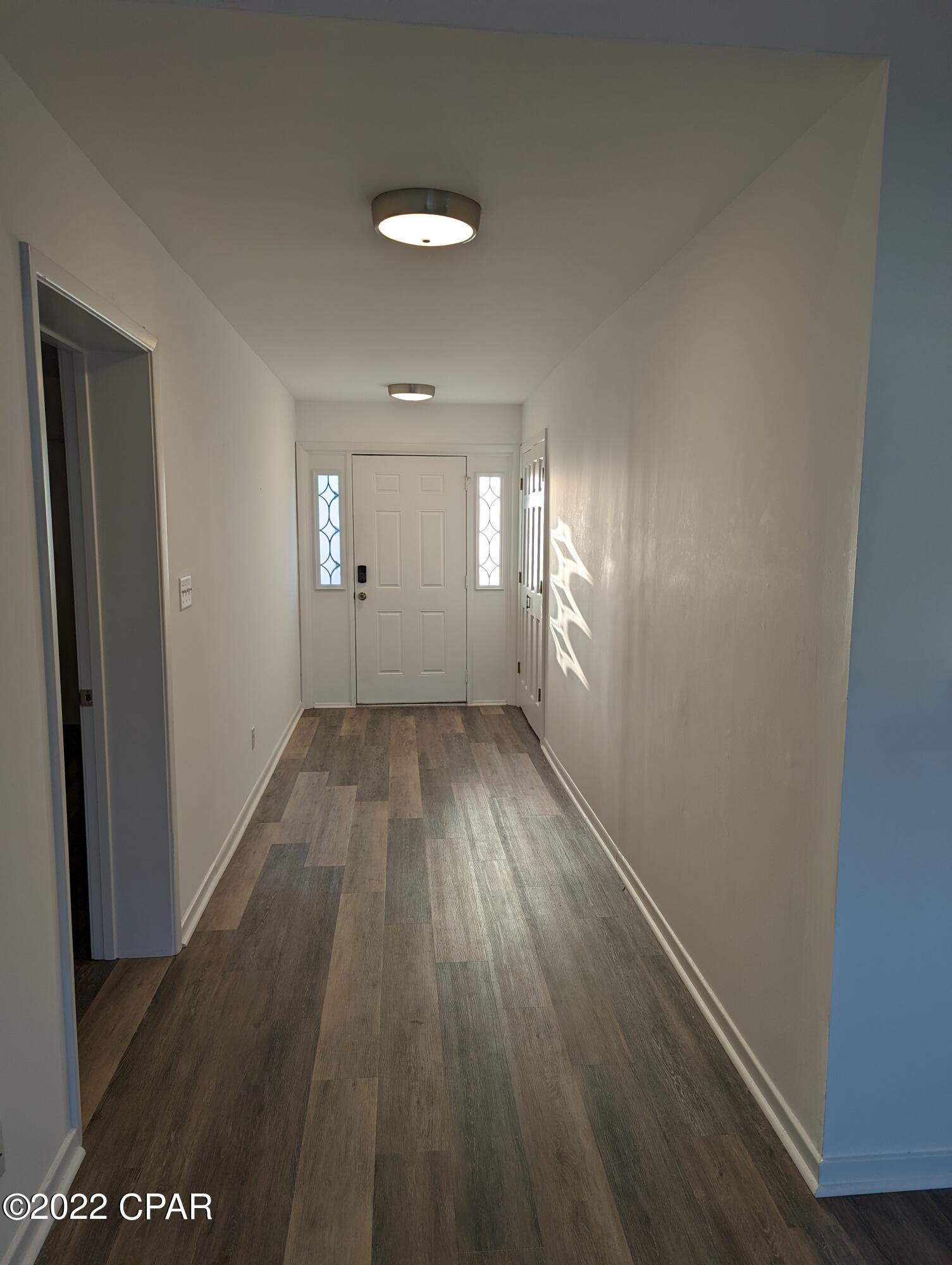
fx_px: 878
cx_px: 476
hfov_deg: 56.9
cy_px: 632
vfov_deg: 71.5
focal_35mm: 24
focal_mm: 6.81
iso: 56
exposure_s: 1/252
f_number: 1.85
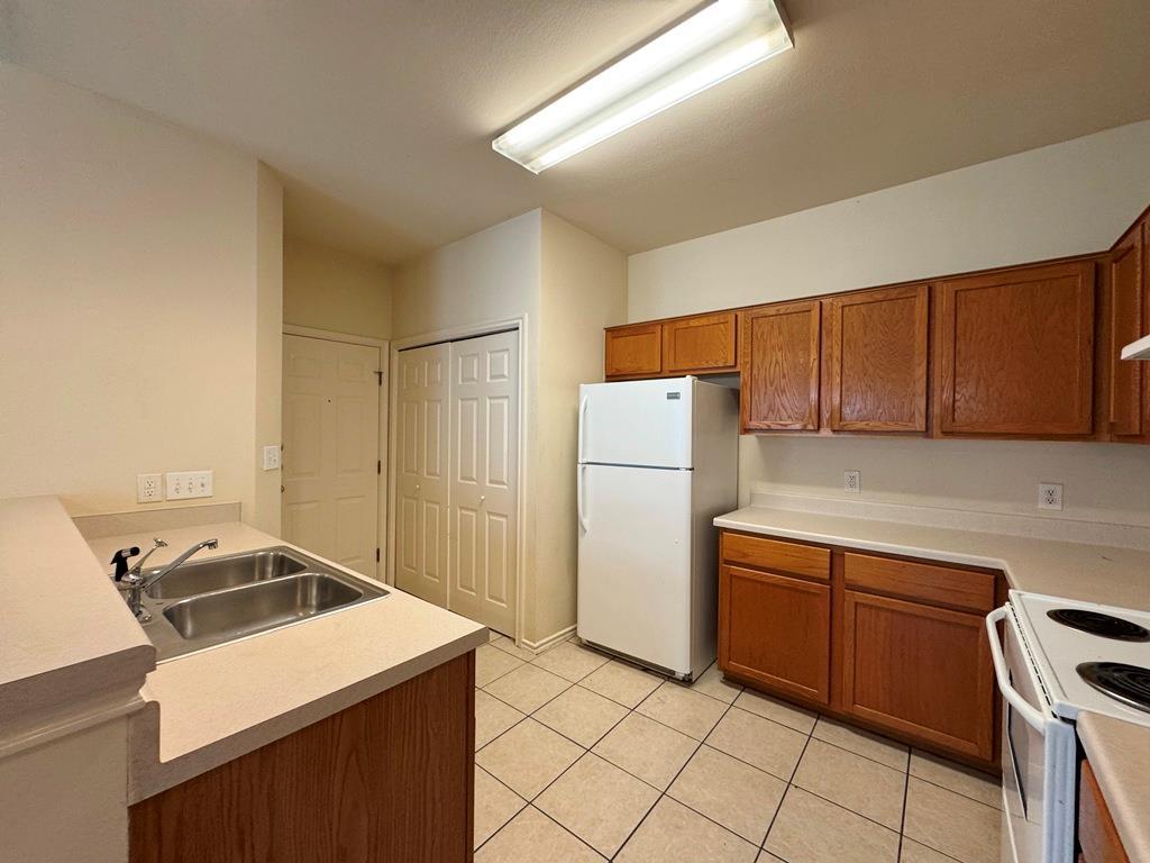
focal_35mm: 14
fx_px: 465
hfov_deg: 102.1
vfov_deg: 85.7
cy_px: 432
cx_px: 575
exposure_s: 1/60
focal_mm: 2.22
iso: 160
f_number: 2.2
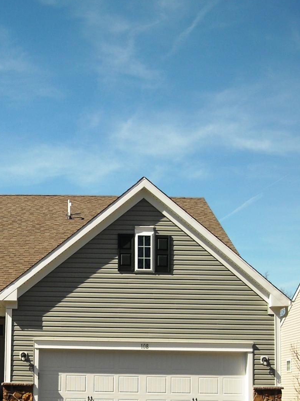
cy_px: 301
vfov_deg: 28.5
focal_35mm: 67
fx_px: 774
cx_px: 34
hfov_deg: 21.5
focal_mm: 5.7
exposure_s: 1/296
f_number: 5.6
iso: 64
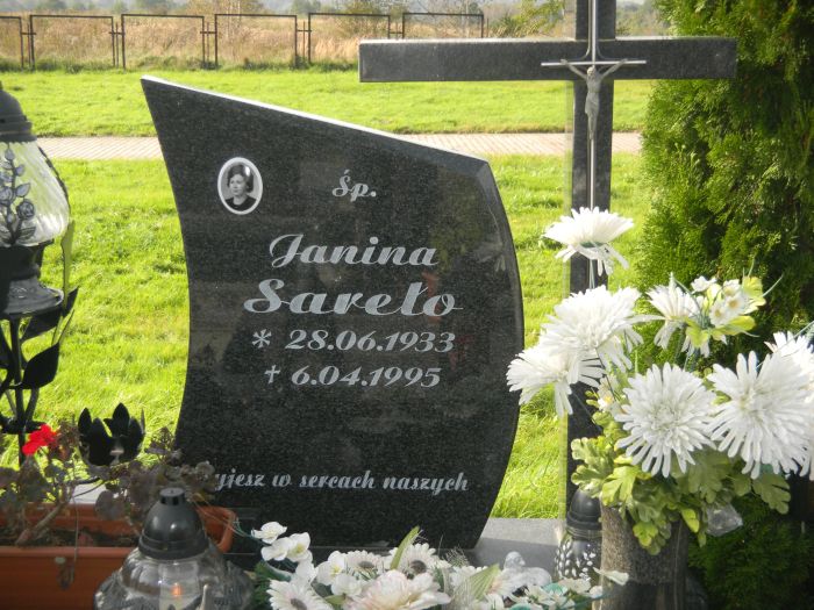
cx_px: 407
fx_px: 1293
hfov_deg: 34.9
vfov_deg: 26.6
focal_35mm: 55
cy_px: 305
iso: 113
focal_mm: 9.9
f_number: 4.2
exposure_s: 1/219
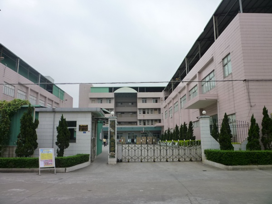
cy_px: 102
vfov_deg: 48.2
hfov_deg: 61.7
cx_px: 136
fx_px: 228
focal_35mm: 29
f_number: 3.3
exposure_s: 1/500
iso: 125
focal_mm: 5.2
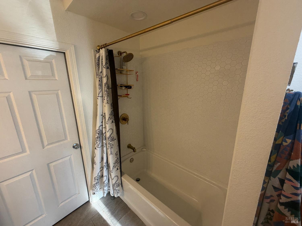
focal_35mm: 14
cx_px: 151
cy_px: 113
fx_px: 122
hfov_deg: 102.1
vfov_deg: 85.7
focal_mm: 2.22
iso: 160
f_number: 2.2
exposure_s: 1/60
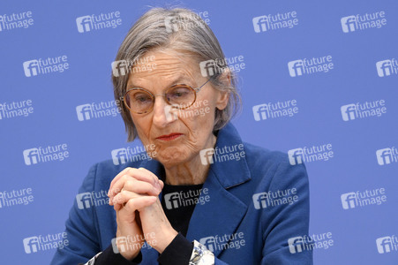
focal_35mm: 140
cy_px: 132
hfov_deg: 14.7
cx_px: 199
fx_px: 1547
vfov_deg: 9.8
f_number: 5.6
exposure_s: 1/640
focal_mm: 140
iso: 5000
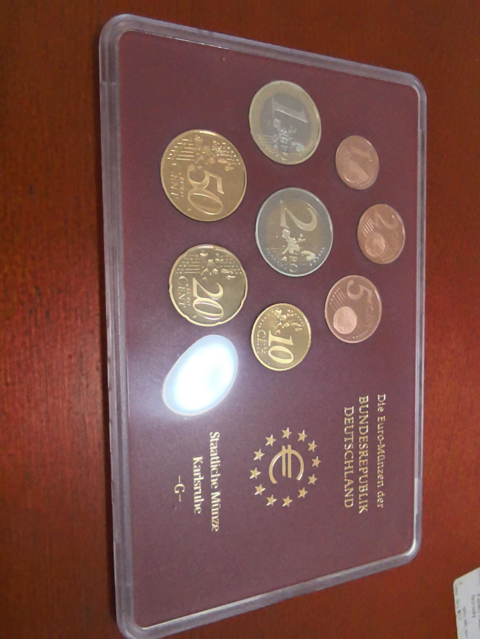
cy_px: 320
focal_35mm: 24
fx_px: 444
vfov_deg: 71.6
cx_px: 240
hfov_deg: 56.8
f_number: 2.2
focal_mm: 1.68
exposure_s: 1/50
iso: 200
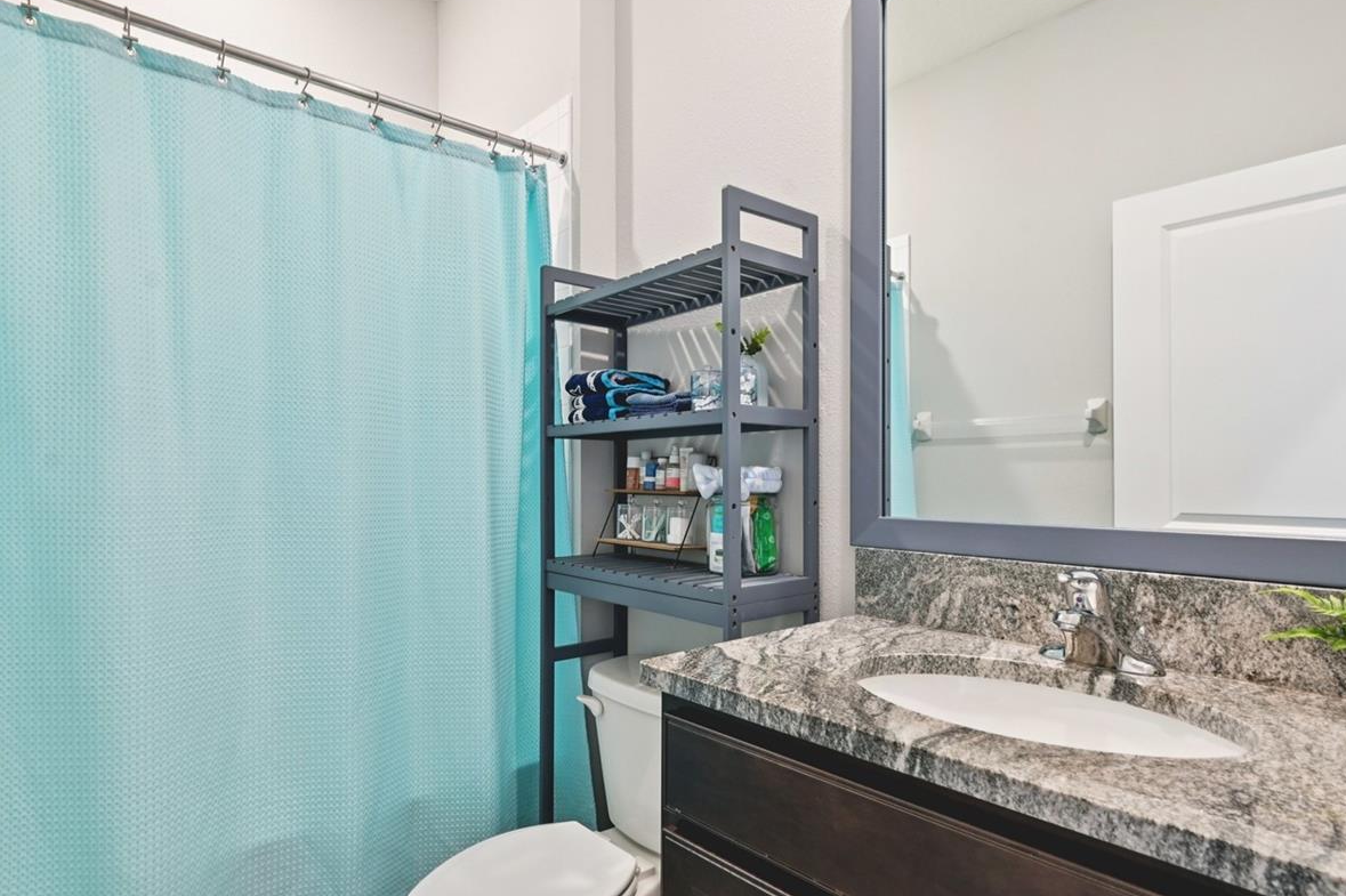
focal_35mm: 19
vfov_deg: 64.5
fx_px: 710
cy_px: 463
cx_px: 620
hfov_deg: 86.8
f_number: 8
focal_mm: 14
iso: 400
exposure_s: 1/8
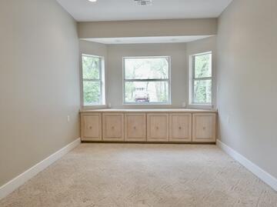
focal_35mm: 24
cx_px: 138
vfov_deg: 56.7
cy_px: 104
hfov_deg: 71.7
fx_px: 192
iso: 1600
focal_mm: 12
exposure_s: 1/50
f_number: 8
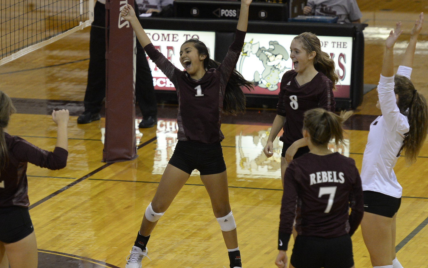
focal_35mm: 174
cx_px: 185
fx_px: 2030
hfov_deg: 12.0
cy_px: 162
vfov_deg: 7.5
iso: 3200
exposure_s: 1/640
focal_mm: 135
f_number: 4
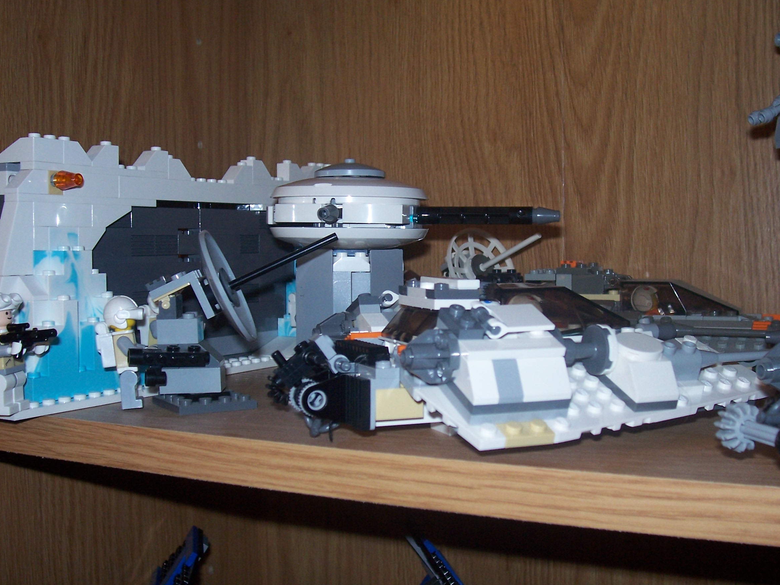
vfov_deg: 31.5
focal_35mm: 46
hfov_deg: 41.2
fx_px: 1037
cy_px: 285
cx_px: 402
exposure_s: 1/60
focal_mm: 7
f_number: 3
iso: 125
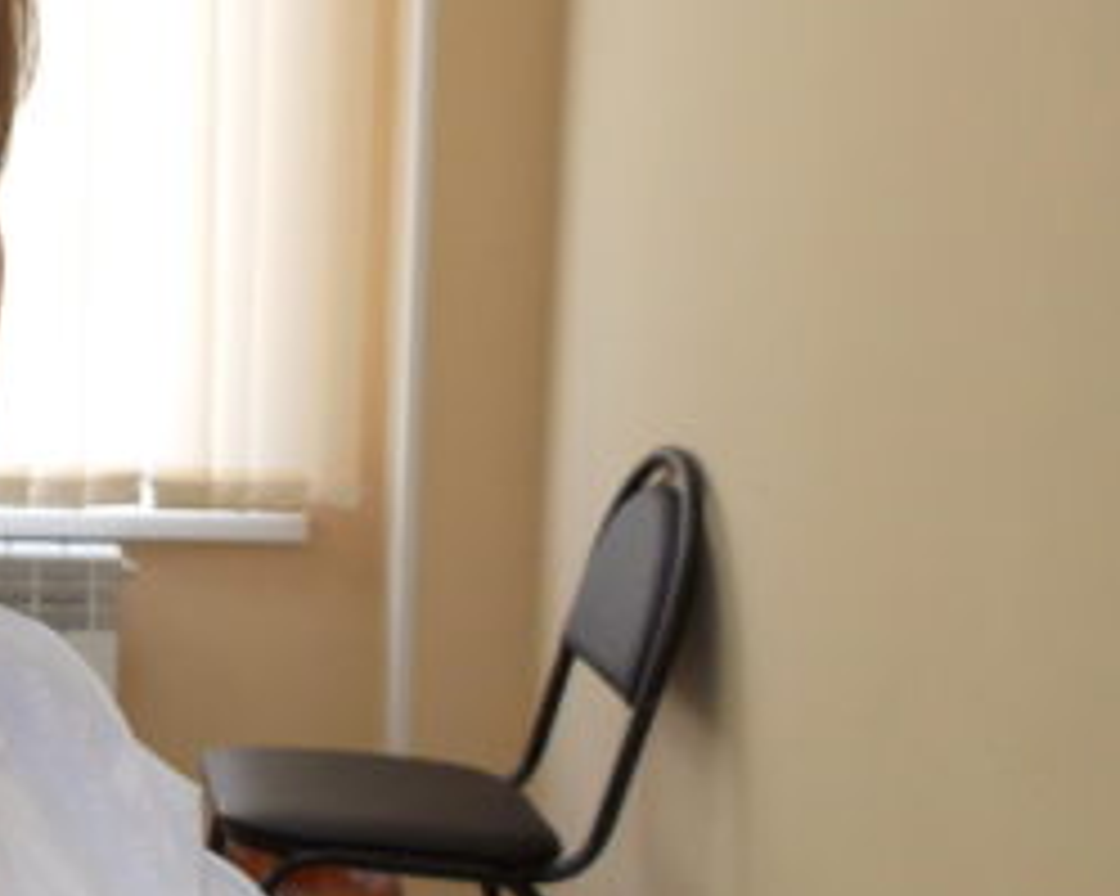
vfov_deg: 20.4
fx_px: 2485
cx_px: -85
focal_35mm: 75
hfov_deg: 23.9
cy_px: 484
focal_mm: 4.1
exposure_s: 1/30
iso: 125
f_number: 3.3
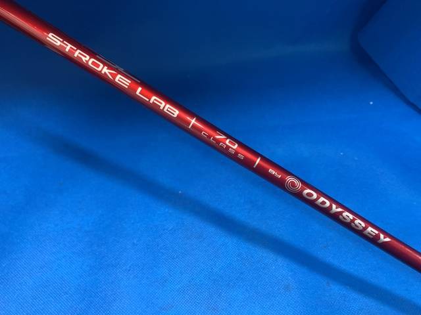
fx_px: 316
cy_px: 158
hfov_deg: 67.3
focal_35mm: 26
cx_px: 210
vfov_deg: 53.1
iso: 250
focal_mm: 4.25
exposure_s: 1/60
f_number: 1.8
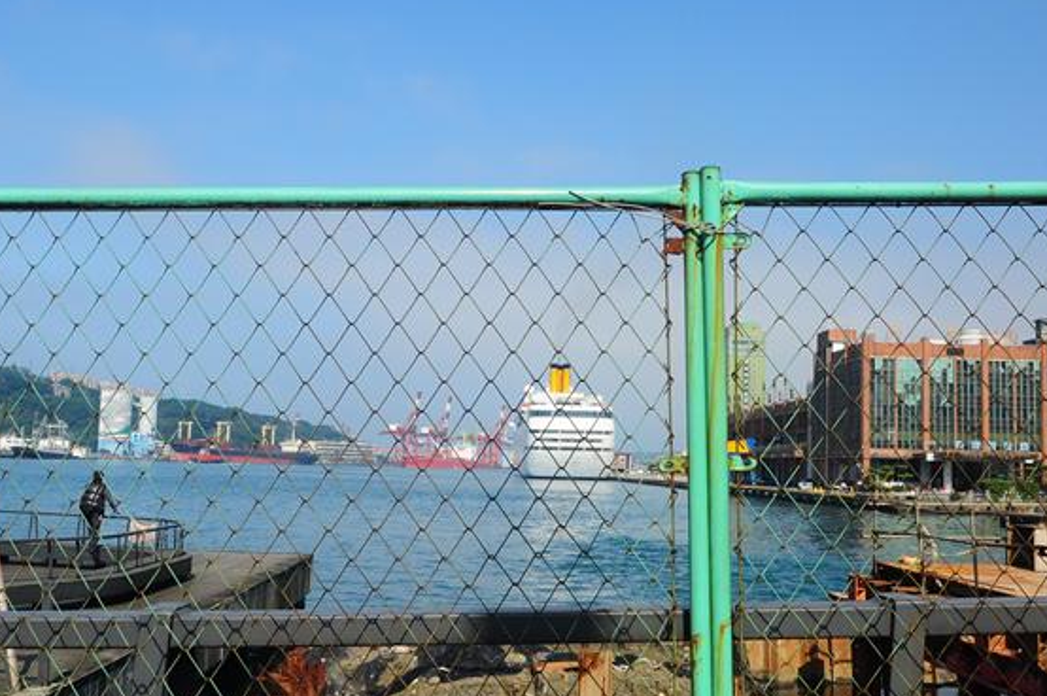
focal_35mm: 43
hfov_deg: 45.4
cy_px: 342
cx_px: 480
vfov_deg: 31.1
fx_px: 1249
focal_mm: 22
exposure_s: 1/320
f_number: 11
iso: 200
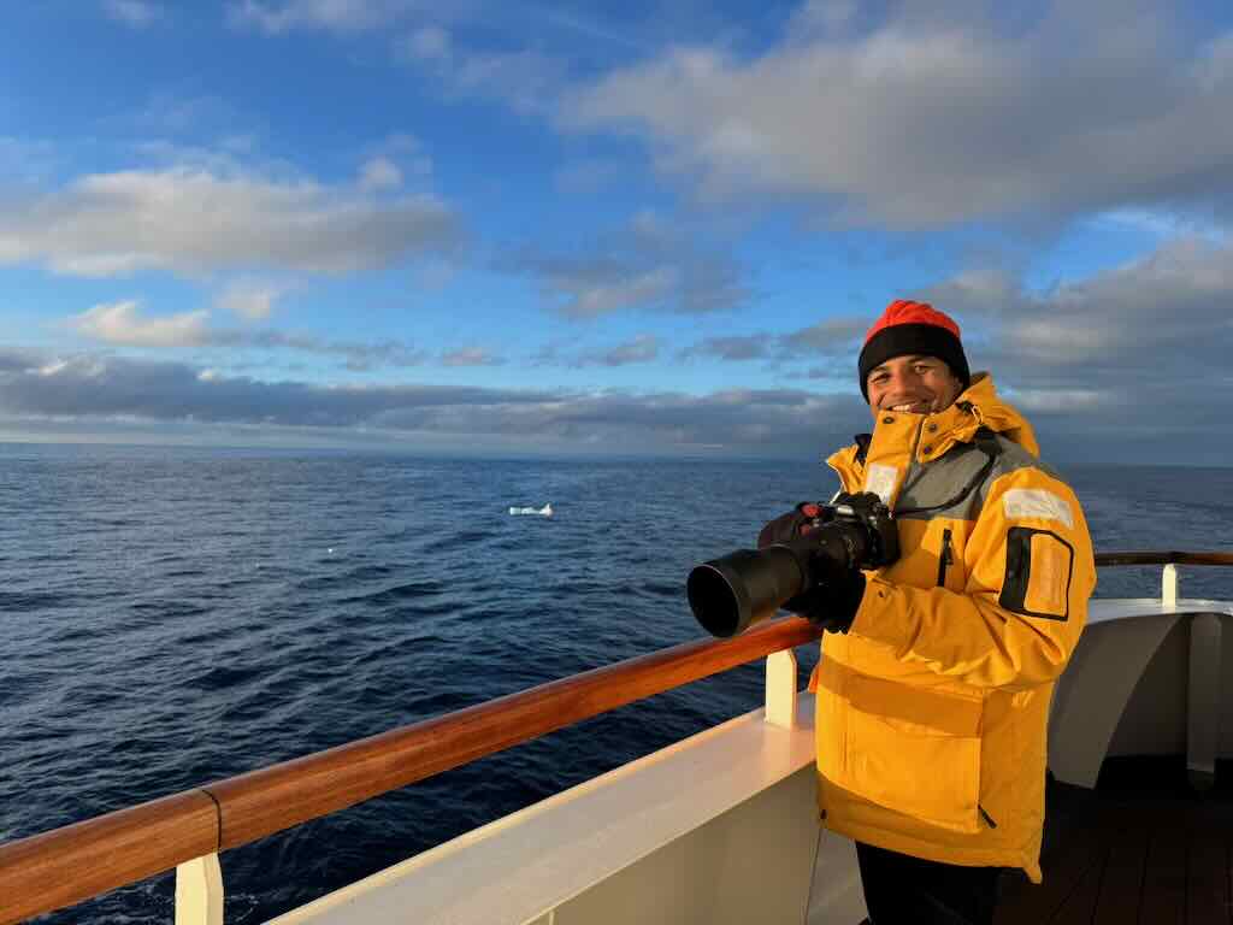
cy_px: 462
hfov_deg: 71.6
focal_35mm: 24
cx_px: 616
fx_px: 855
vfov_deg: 56.8
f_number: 1.78
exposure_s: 1/2105
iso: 80
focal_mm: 6.76
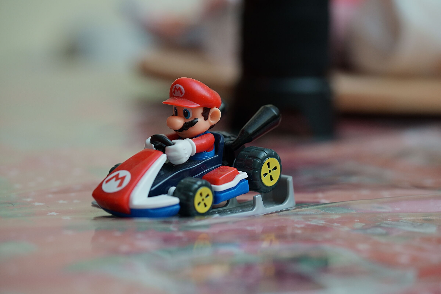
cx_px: 220
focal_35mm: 84
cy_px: 147
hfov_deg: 24.2
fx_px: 1029
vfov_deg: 16.3
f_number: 2.2
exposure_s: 1/25
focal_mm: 56
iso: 400
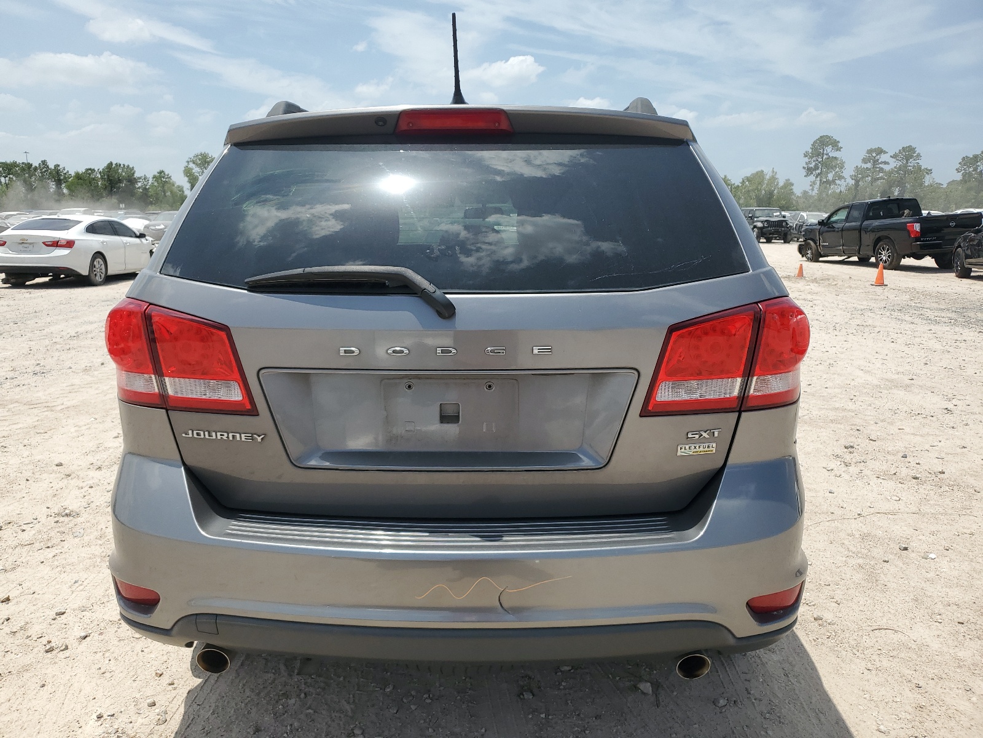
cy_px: 369
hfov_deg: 67.3
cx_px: 492
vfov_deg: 53.1
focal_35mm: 26
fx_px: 738
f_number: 1.5
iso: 50
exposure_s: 1/3333
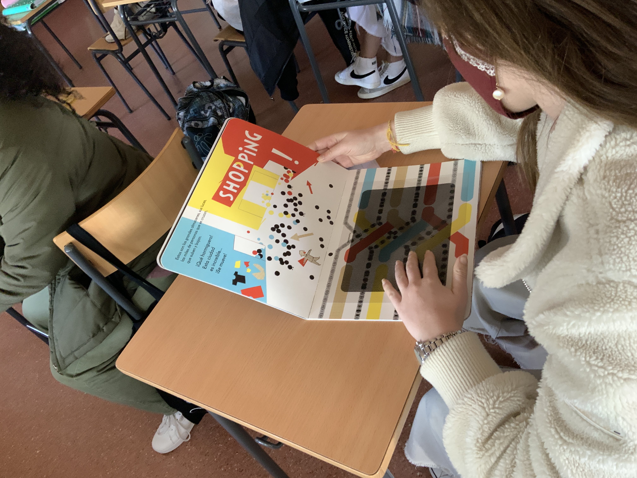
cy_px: 239
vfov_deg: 48.2
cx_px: 318
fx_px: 534
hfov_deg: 61.7
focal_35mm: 29
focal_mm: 3
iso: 250
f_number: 1.8
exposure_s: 1/60
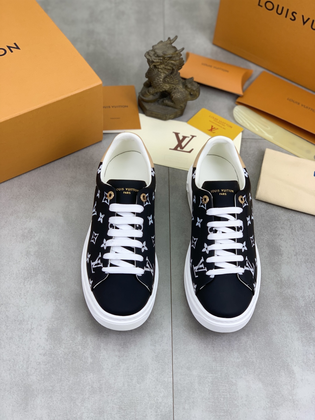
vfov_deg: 36.8
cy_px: 210
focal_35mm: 52
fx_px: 631
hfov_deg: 28.0
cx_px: 158
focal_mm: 6
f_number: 2.4
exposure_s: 1/100
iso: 16
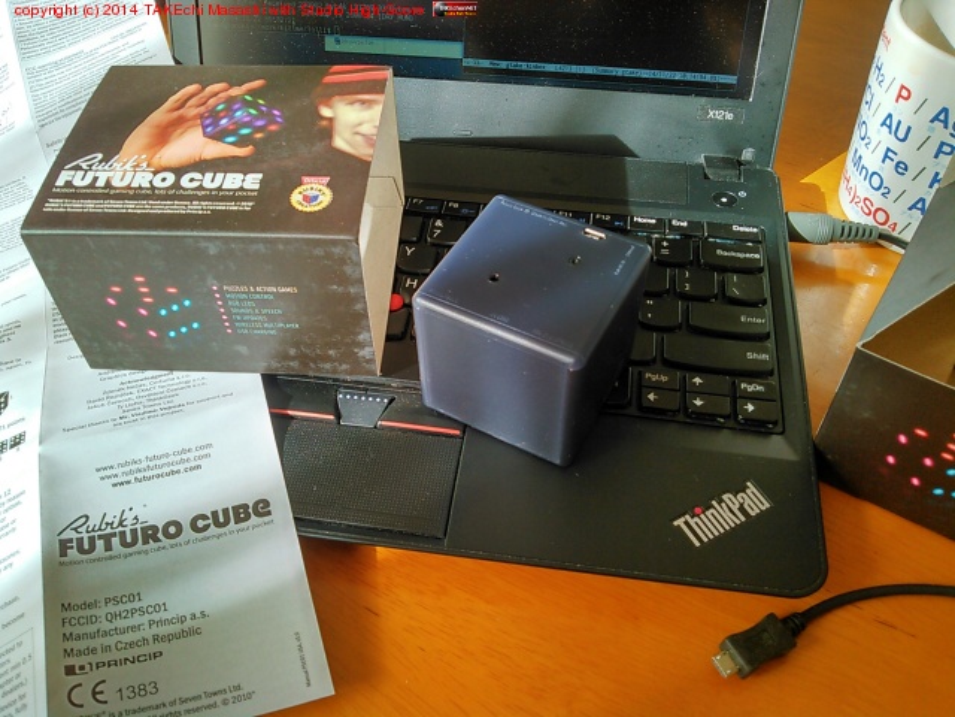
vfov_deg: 46.8
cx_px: 478
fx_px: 828
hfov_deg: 60.0
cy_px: 358
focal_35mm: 30
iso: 100
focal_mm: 4
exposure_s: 1/75.9
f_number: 2.4
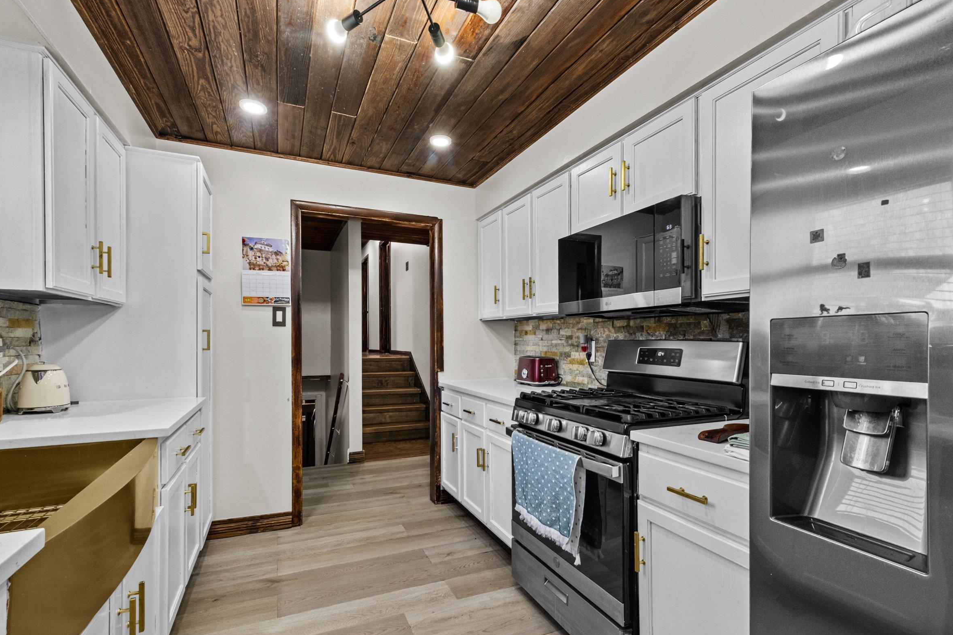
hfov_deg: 96.7
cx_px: 468
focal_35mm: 16
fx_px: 424
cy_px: 328
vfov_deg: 73.7
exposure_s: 1/3
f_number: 8
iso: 400
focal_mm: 10
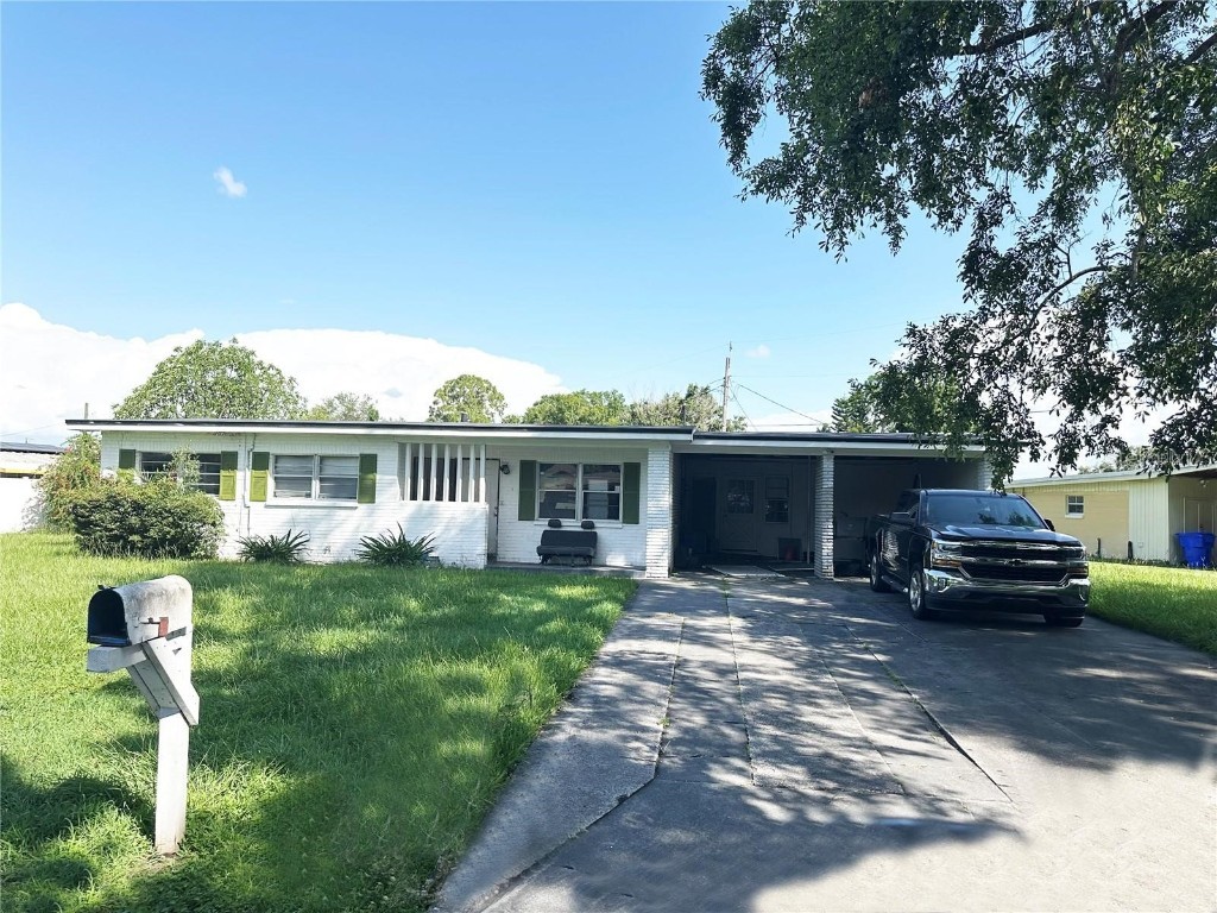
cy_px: 456
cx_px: 608
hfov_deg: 71.6
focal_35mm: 24
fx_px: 844
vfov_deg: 56.8
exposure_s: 1/4184
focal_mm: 6.86
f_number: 1.78
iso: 80
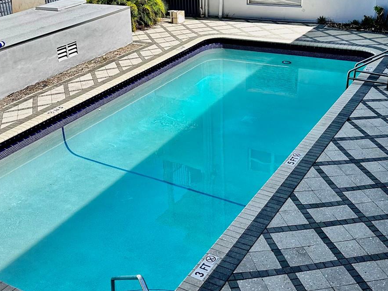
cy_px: 110
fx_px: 527
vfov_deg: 30.8
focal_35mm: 47
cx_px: 169
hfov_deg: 40.4
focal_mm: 5.7
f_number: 1.5
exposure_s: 1/5319
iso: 50
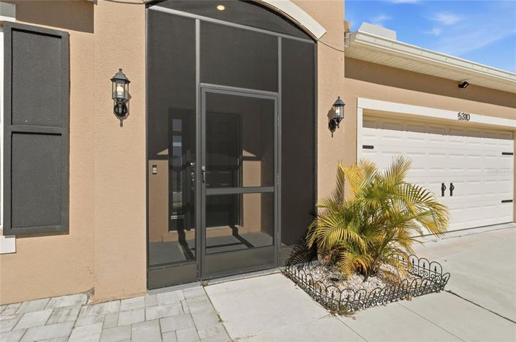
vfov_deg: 63.1
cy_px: 171
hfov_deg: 85.5
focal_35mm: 20
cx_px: 258
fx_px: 279
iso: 100
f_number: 7.1
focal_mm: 13
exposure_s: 1/4000
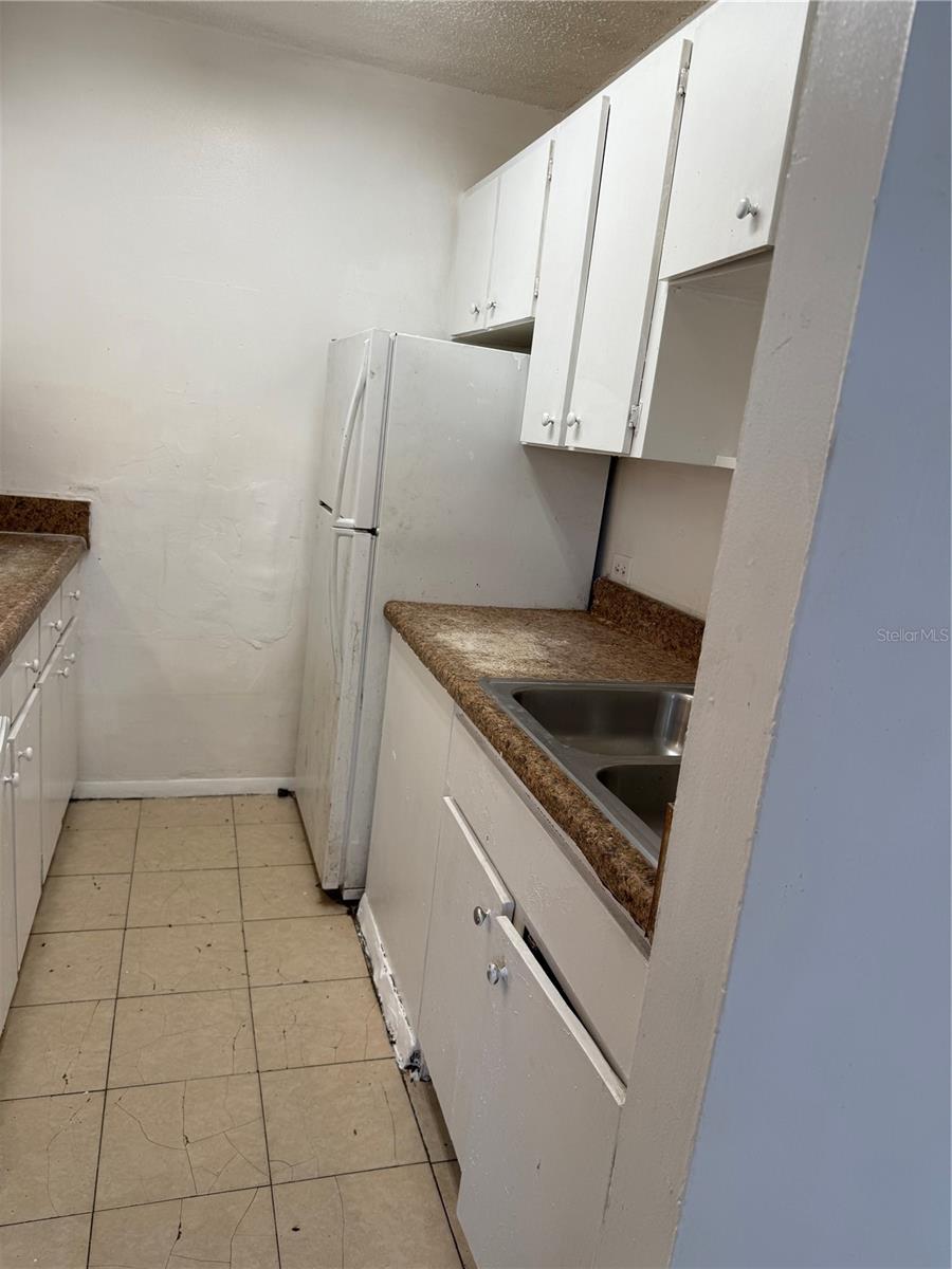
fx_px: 880
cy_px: 634
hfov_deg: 56.8
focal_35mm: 24
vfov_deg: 71.6
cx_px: 476
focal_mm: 6.76
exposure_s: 1/120
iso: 64
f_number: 1.78
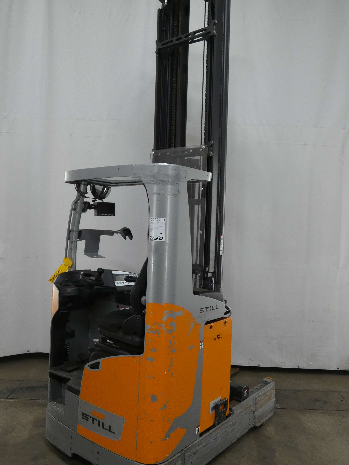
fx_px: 390
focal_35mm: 29
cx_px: 181
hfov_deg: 48.2
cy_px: 218
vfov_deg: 61.6
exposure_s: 1/60
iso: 160
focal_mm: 3.9
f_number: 2.9
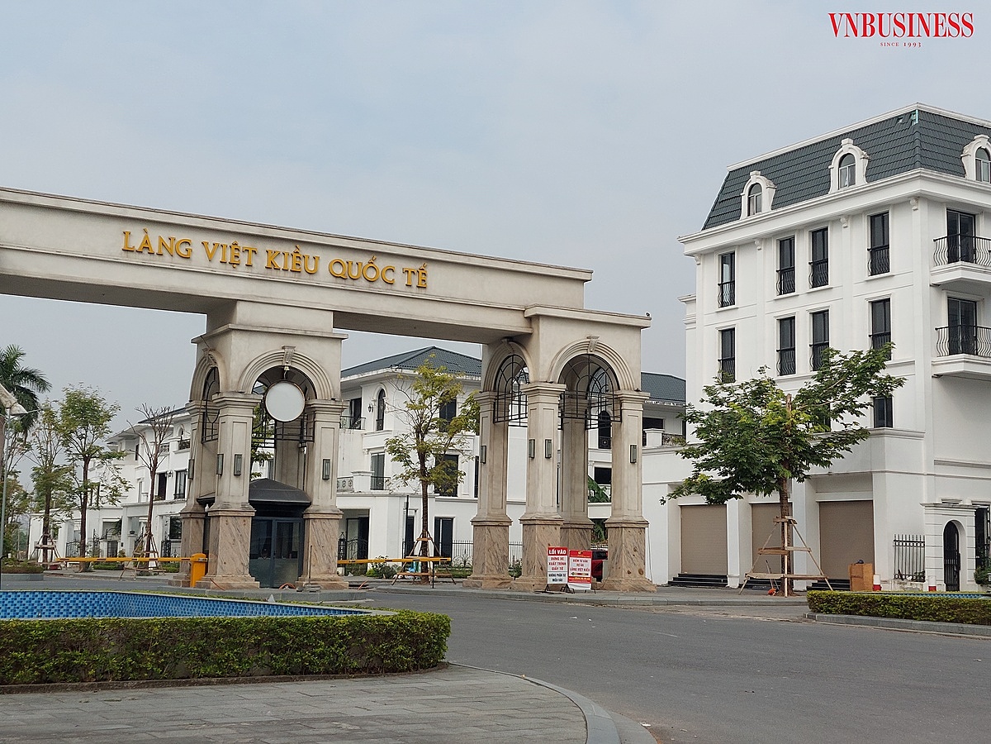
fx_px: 716
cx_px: 496
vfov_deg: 54.9
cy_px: 372
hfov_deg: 69.4
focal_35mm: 25
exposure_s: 1/1492
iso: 40
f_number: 1.8
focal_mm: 5.23
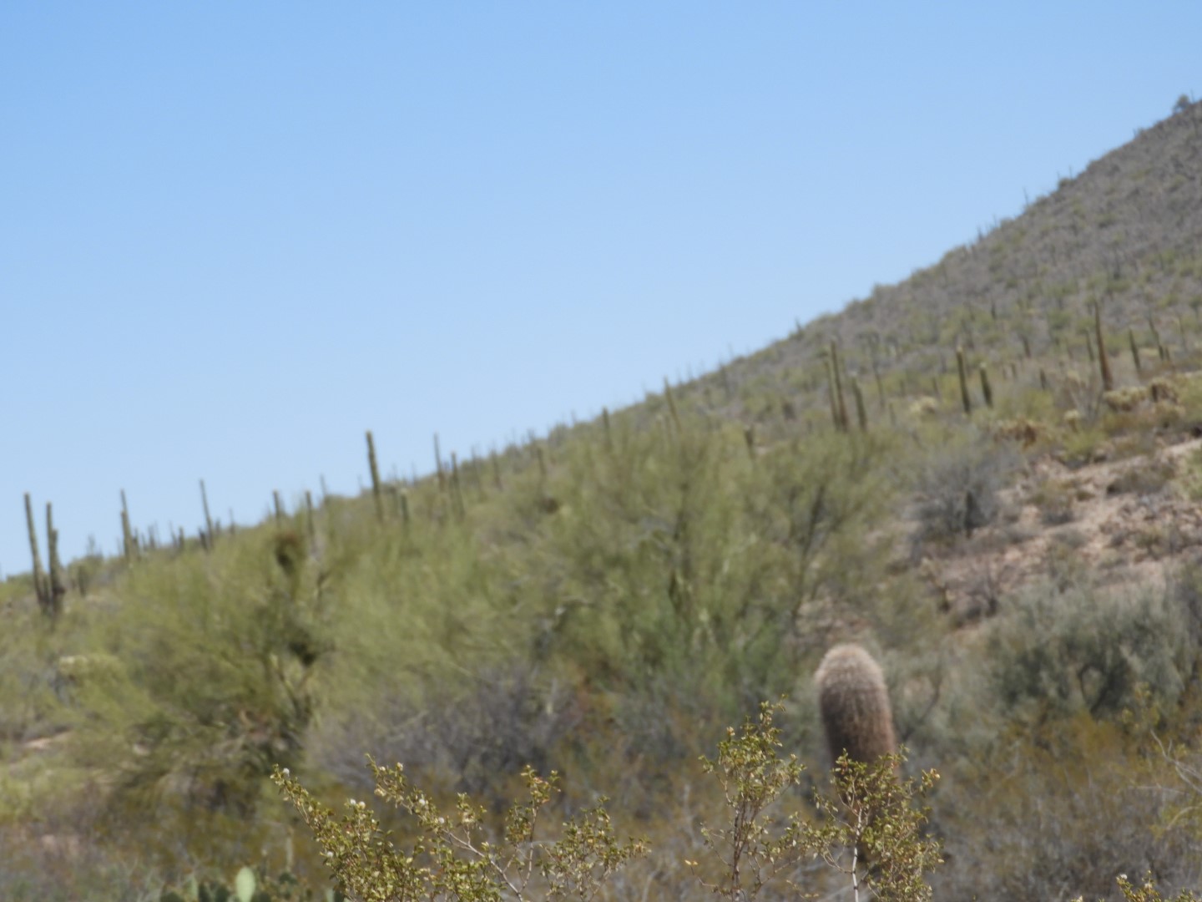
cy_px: 451
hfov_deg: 14.6
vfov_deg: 11.0
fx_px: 4688
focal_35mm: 135
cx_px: 601
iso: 100
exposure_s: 1/640
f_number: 5
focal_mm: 24.2
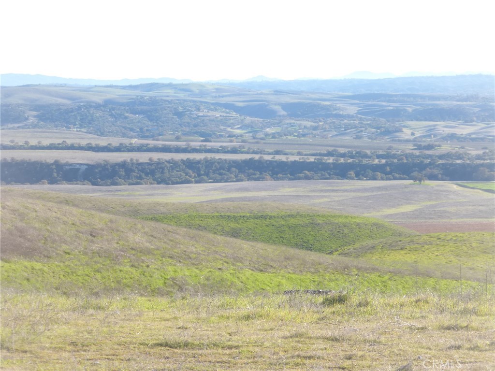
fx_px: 1845
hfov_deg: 15.3
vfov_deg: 11.5
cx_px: 248
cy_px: 186
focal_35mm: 129
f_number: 5.4
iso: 100
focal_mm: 23.1
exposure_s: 1/200
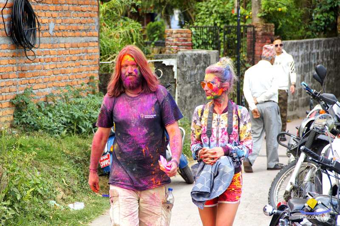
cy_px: 113
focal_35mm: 158
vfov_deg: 8.7
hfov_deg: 13.1
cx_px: 170
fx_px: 1486
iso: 1000
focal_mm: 105
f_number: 5.6
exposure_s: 1/160
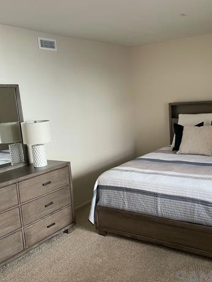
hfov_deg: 39.5
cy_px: 145
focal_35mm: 36
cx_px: 127
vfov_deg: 51.3
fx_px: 294
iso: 125
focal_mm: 4.2
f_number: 1.6
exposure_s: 1/79
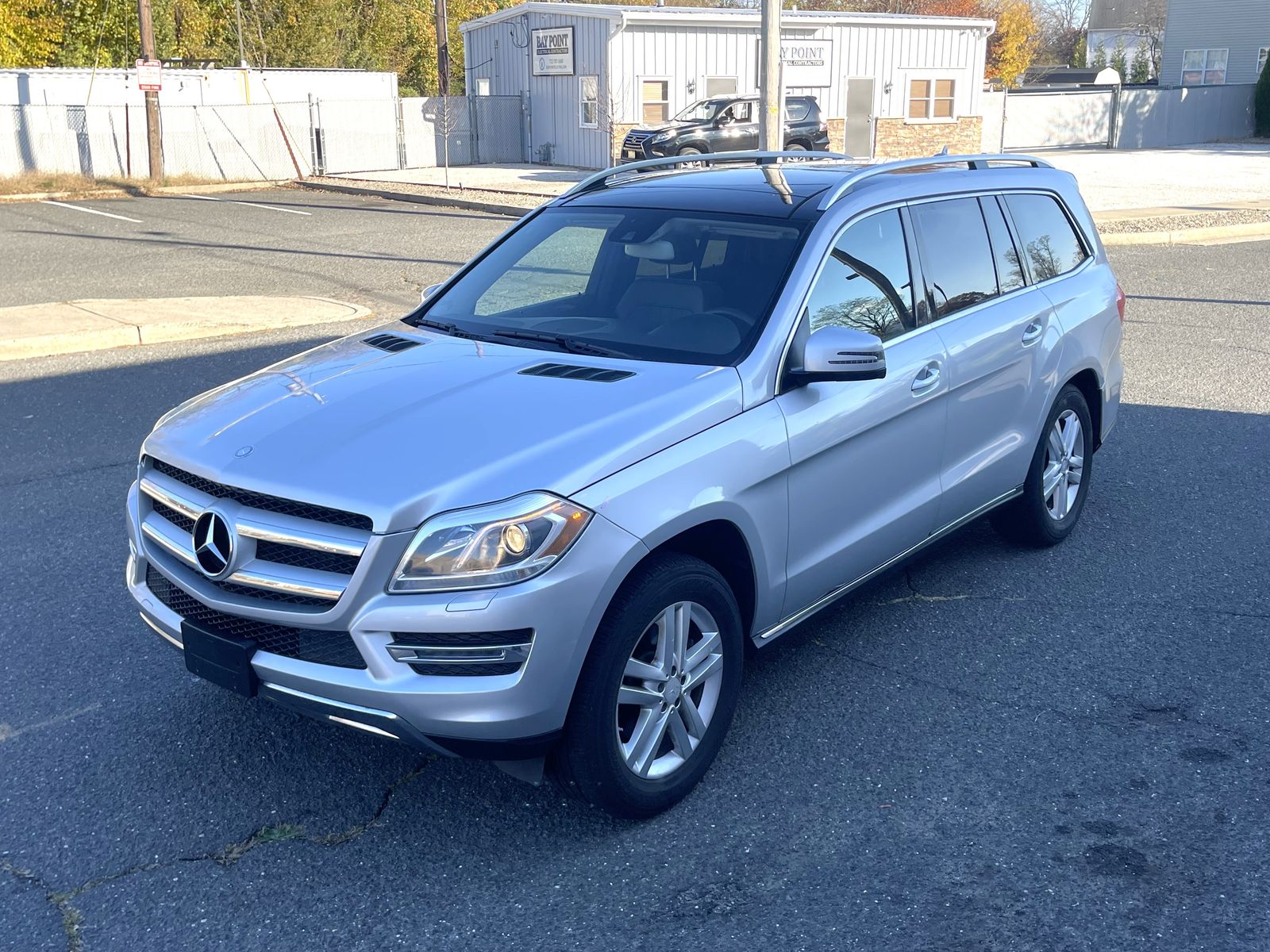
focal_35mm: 34
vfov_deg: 41.8
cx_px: 635
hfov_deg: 54.0
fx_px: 1247
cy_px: 476
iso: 32
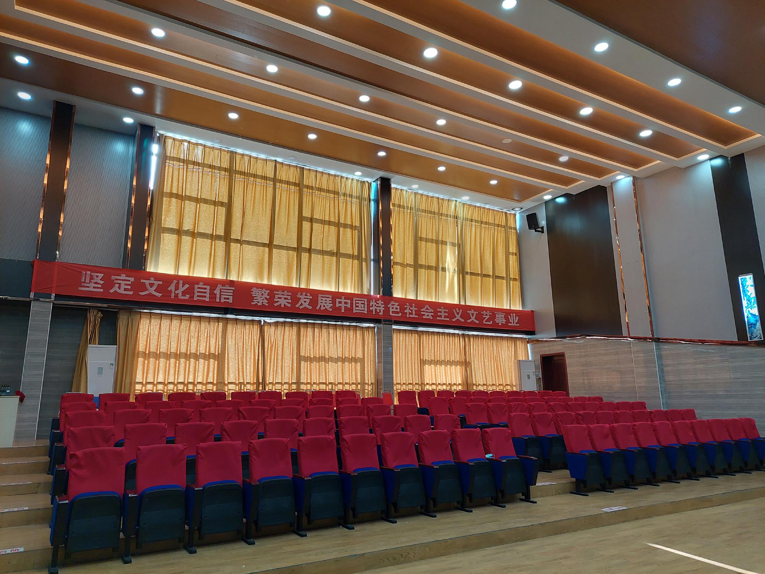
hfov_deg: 71.6
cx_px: 382
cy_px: 287
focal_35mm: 24
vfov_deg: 56.8
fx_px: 530
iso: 80
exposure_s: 1/60
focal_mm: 5.23
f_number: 1.8
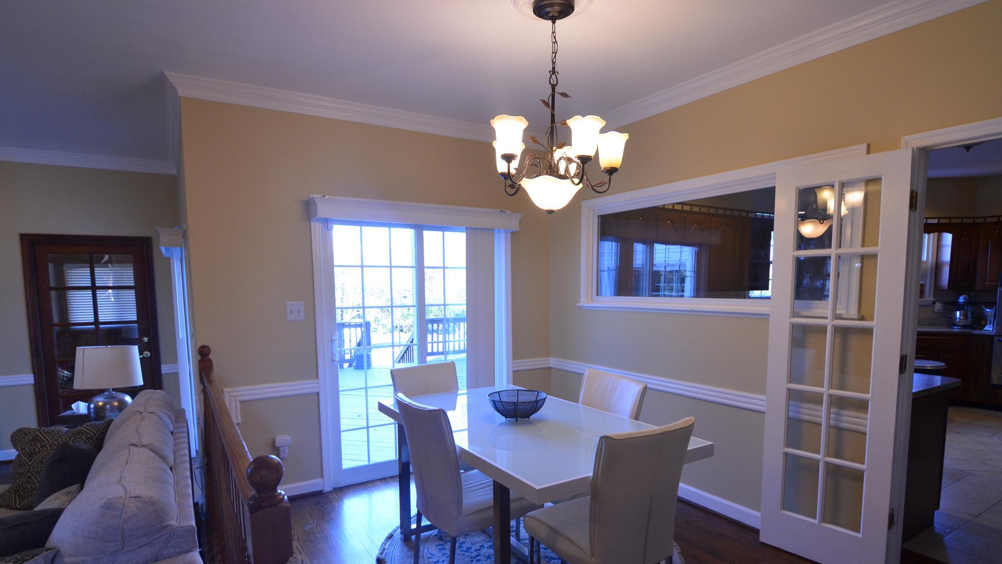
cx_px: 504
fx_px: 545
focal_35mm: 21
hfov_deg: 85.1
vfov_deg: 54.4
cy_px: 331
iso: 720
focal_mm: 13
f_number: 4
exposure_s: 1/60
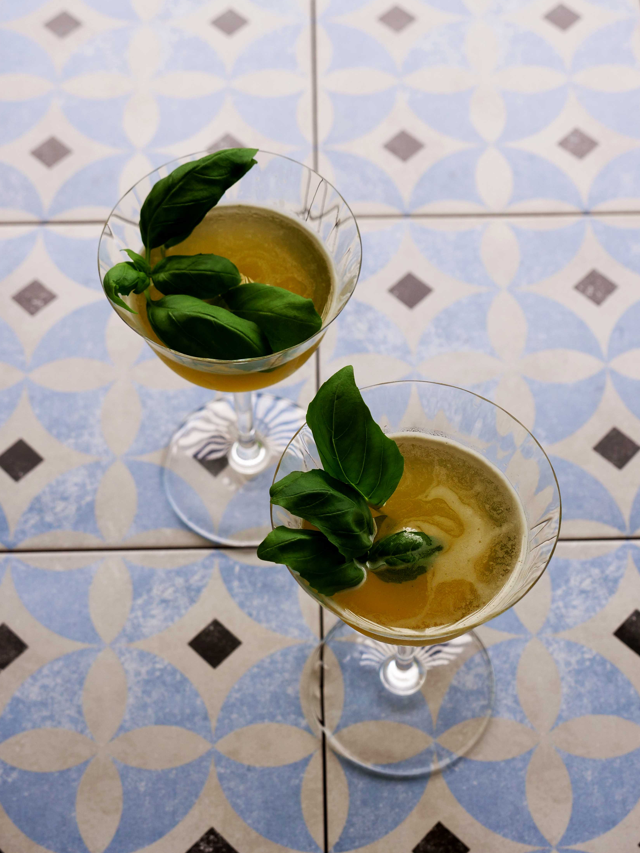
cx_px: 367
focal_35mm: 60
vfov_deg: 32.2
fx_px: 1479
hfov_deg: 24.4
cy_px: 465
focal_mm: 26
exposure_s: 1/250
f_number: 4
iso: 200
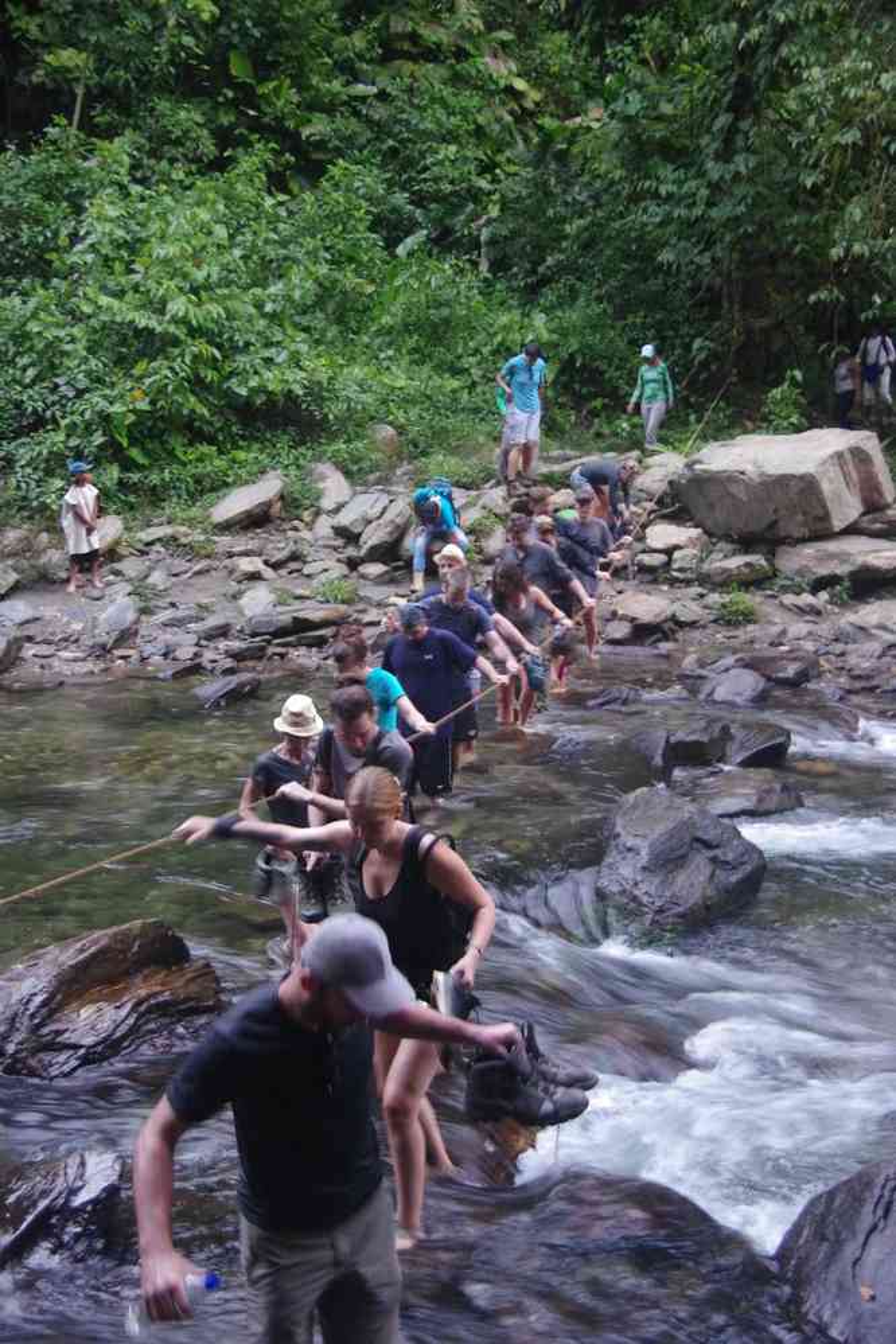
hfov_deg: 27.5
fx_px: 1829
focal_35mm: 49
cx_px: 448
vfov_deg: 40.3
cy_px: 672
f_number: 4
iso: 3200
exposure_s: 1/13
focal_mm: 32.5
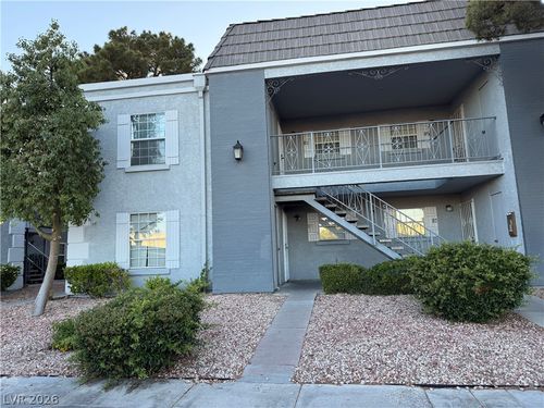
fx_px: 377
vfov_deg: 56.8
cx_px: 272
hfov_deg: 71.6
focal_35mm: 24
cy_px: 204
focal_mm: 6.76
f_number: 1.78
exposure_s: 1/435
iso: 100
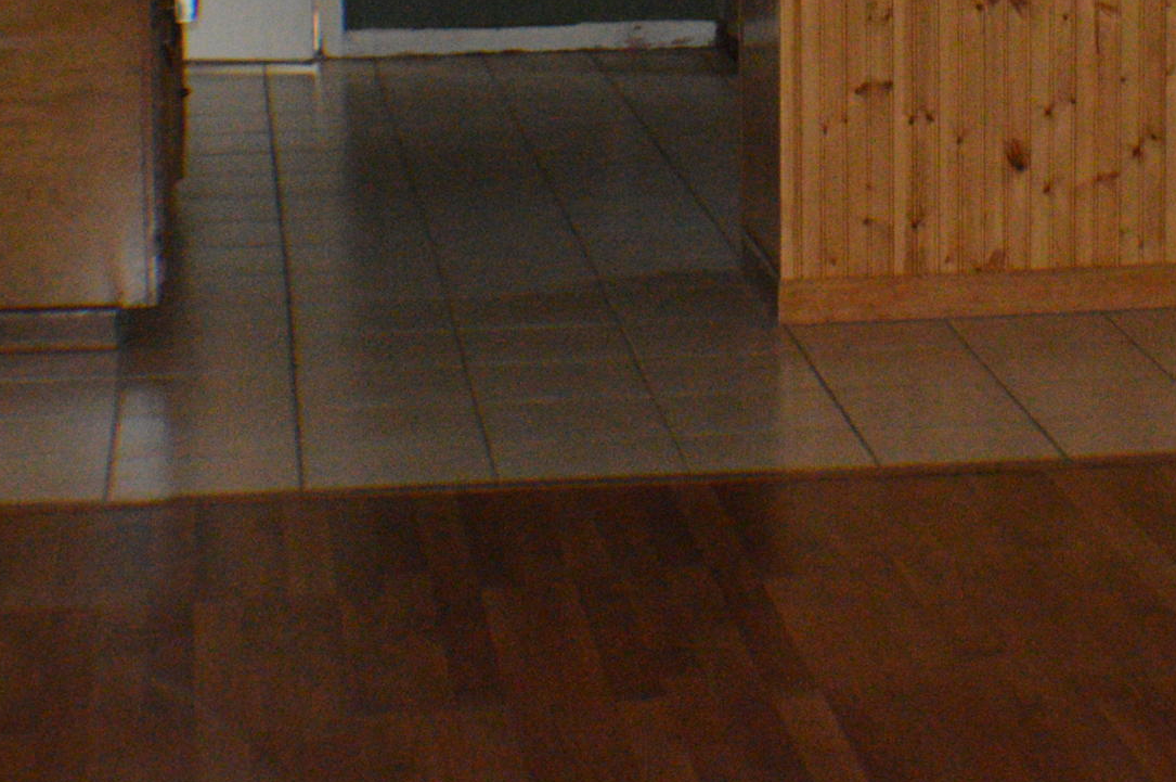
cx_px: 1088
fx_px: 4601
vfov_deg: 9.5
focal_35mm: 141
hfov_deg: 14.4
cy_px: -292
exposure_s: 1/60
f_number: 5
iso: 3200
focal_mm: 34
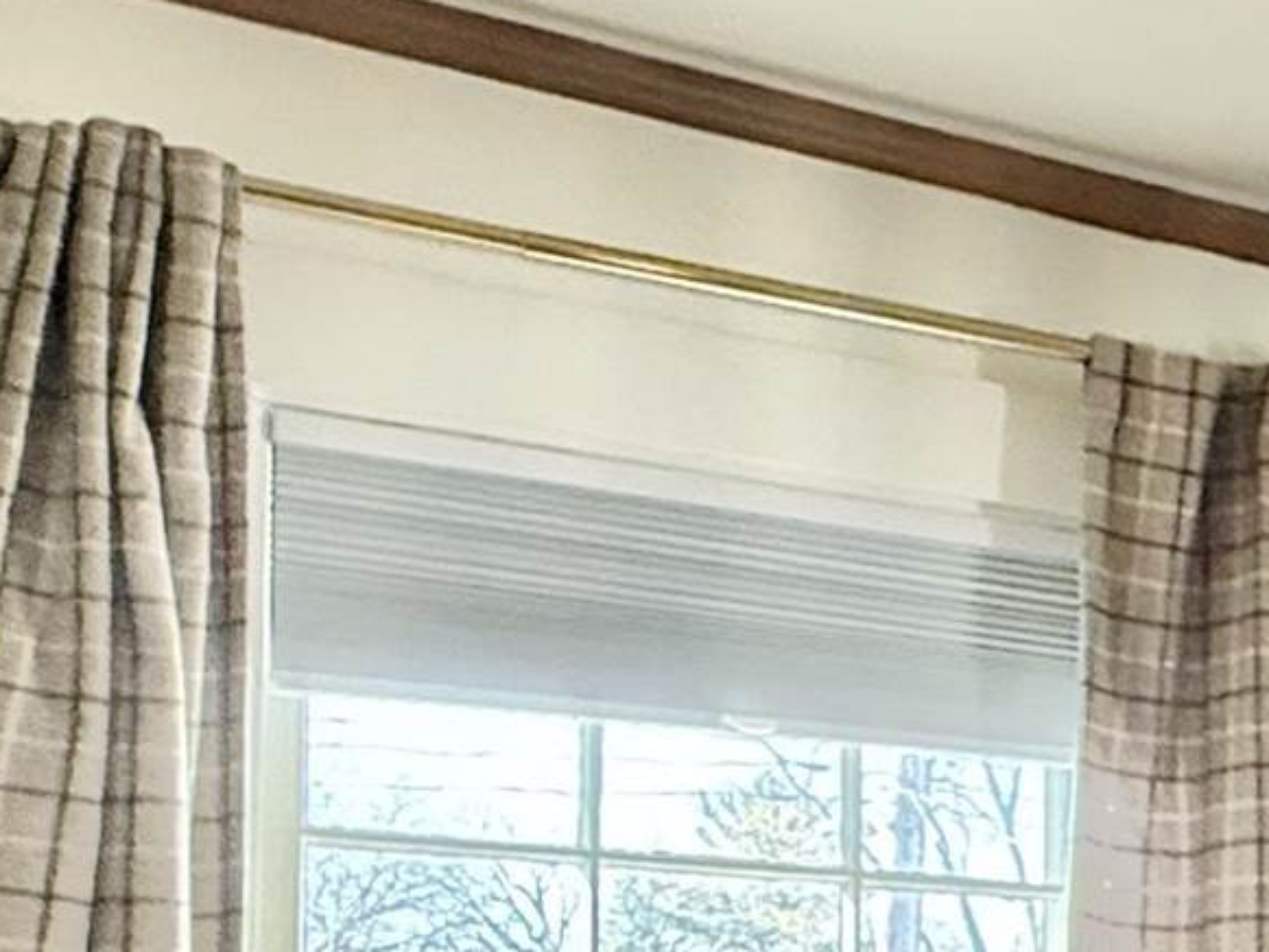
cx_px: 2316
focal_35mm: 74
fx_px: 2713
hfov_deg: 19.4
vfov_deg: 18.6
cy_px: 1214
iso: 400
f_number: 2.2
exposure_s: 1/120
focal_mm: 2.22
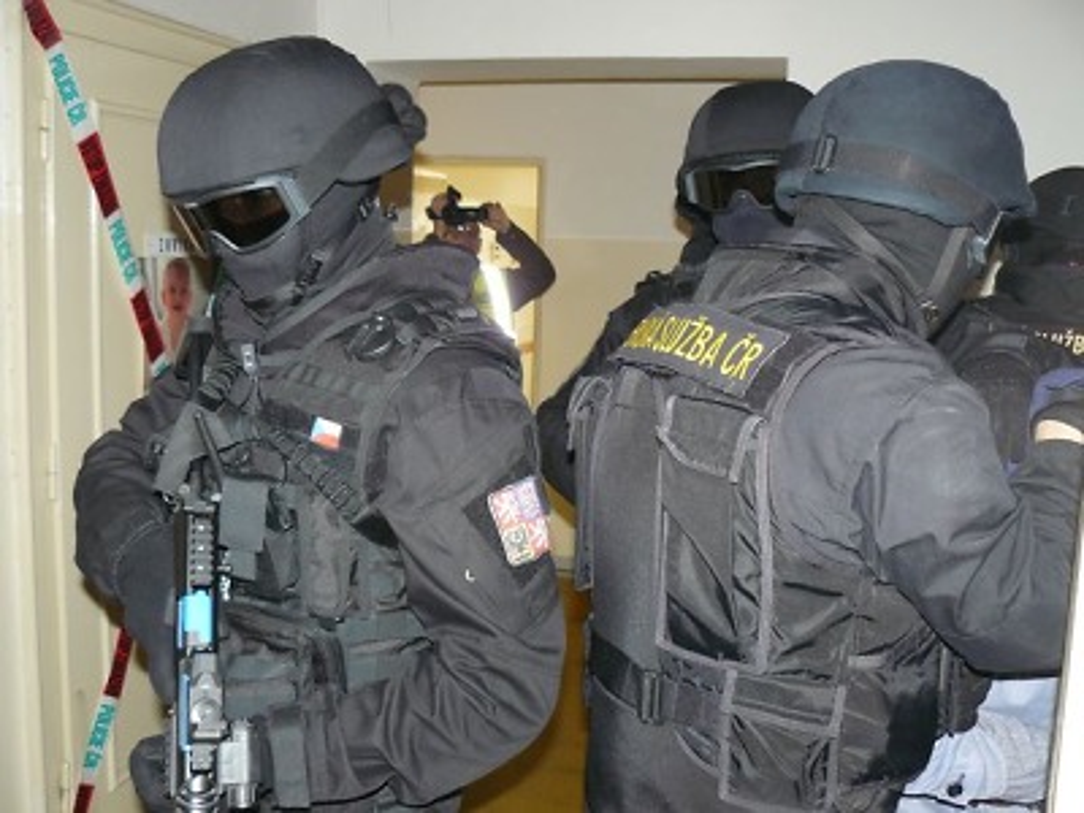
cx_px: 542
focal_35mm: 36
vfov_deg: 39.7
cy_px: 406
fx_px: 1127
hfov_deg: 51.4
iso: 200
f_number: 2.8
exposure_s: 1/30
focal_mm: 6
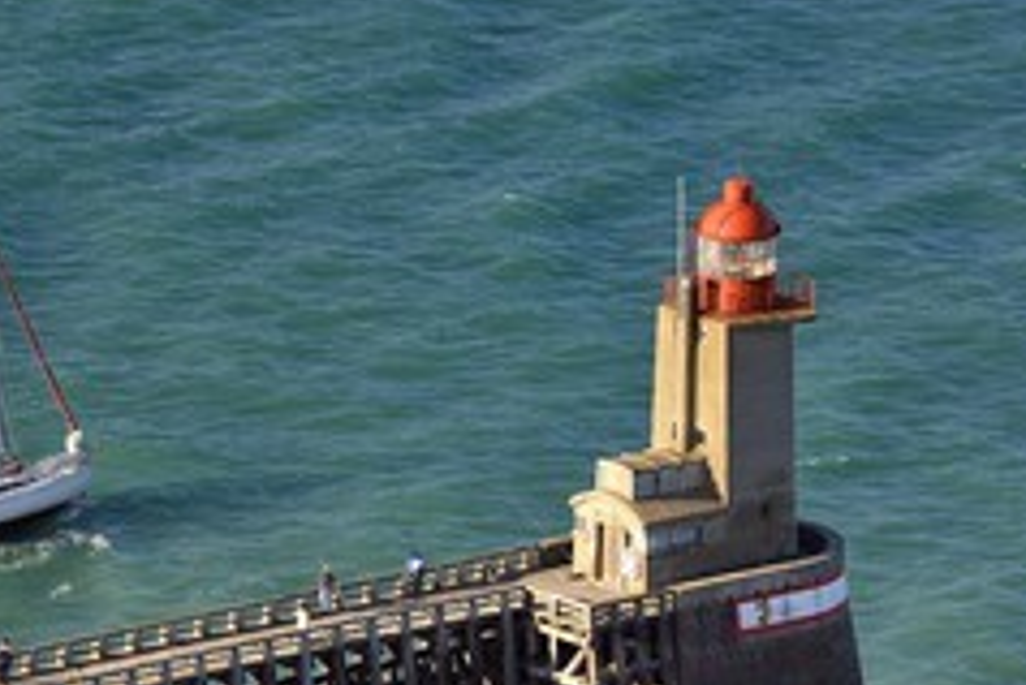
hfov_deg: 5.8
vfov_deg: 3.9
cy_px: 539
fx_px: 10066
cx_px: 203
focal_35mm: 353
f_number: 8
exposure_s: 1/320
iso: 200
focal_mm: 200
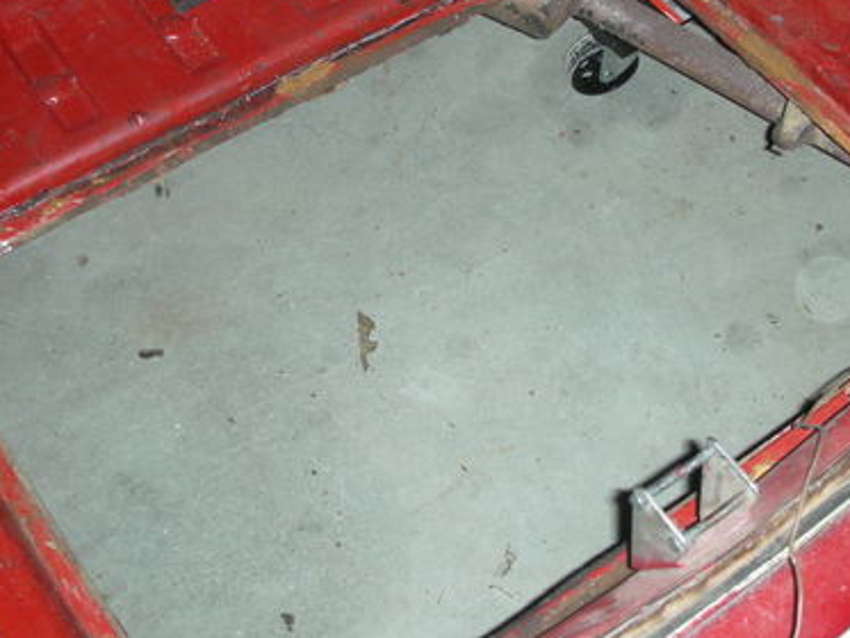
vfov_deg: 24.1
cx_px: 529
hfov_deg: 32.0
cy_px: 148
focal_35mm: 60
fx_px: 1474
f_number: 2.8
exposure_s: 1/60
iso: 110
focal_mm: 5.8
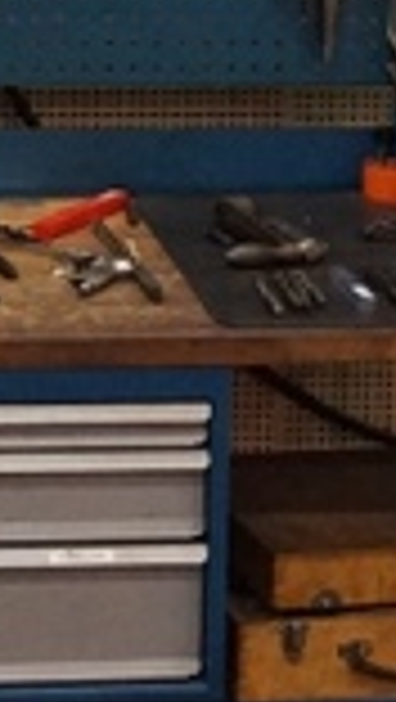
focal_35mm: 116
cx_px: -68
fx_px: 2161
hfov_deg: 10.3
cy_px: 40
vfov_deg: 18.1
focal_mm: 16
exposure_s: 1/125
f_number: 3.5
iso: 3200
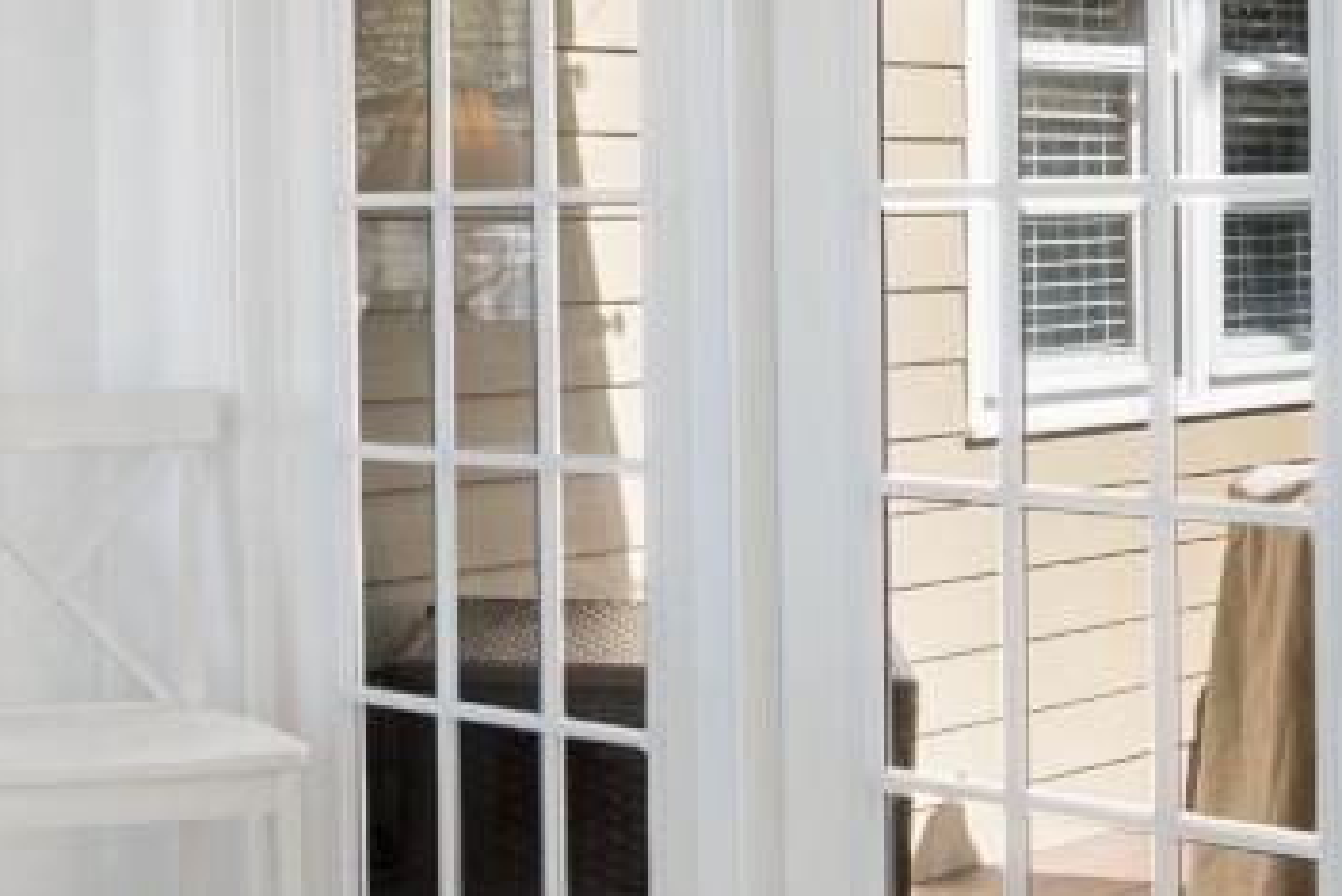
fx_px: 2573
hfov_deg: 28.0
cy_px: 194
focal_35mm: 69
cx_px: 95
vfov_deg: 19.6
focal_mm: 10
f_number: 4.5
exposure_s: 1/15
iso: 100
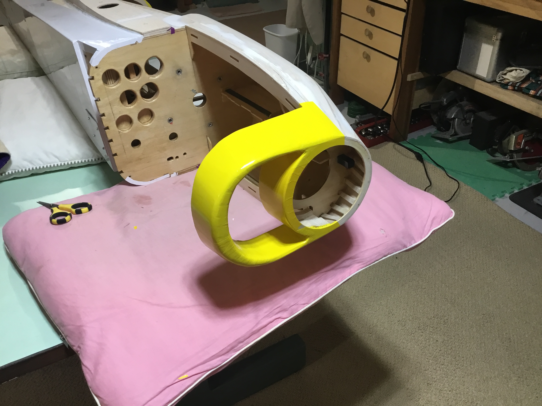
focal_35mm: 31
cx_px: 271
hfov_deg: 58.4
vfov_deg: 45.4
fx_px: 485
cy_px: 203
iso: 40
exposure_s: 1/33
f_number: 2.4
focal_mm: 3.3
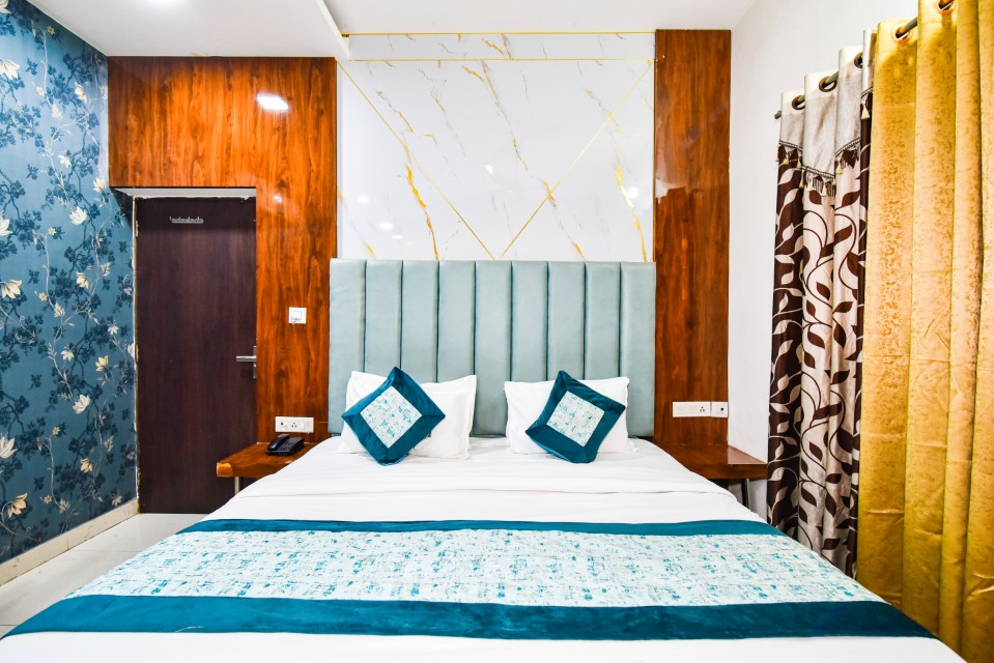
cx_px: 497
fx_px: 442
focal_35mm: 16
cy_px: 332
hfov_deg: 96.7
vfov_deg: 73.8
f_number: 7.1
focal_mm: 16
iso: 2000
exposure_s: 1/50
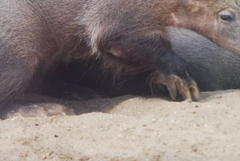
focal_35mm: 537
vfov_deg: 2.6
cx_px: 180
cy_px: -14
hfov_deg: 3.8
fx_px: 3585
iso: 200
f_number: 4.2
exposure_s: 1/320
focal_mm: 122
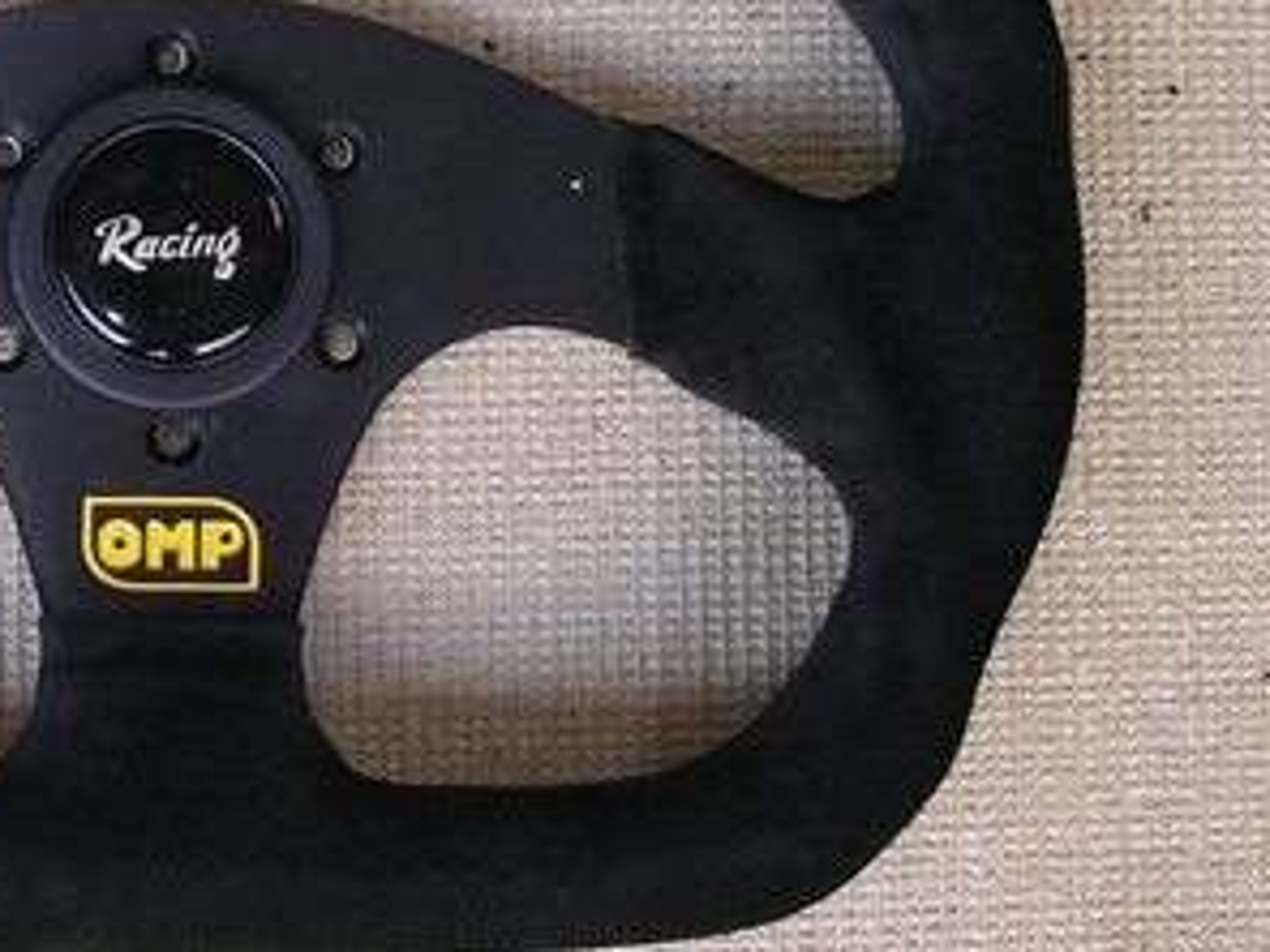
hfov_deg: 23.6
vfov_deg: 18.3
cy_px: 270
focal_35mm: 80
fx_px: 2935
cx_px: 77
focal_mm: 7.8
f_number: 2.8
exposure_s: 1/40
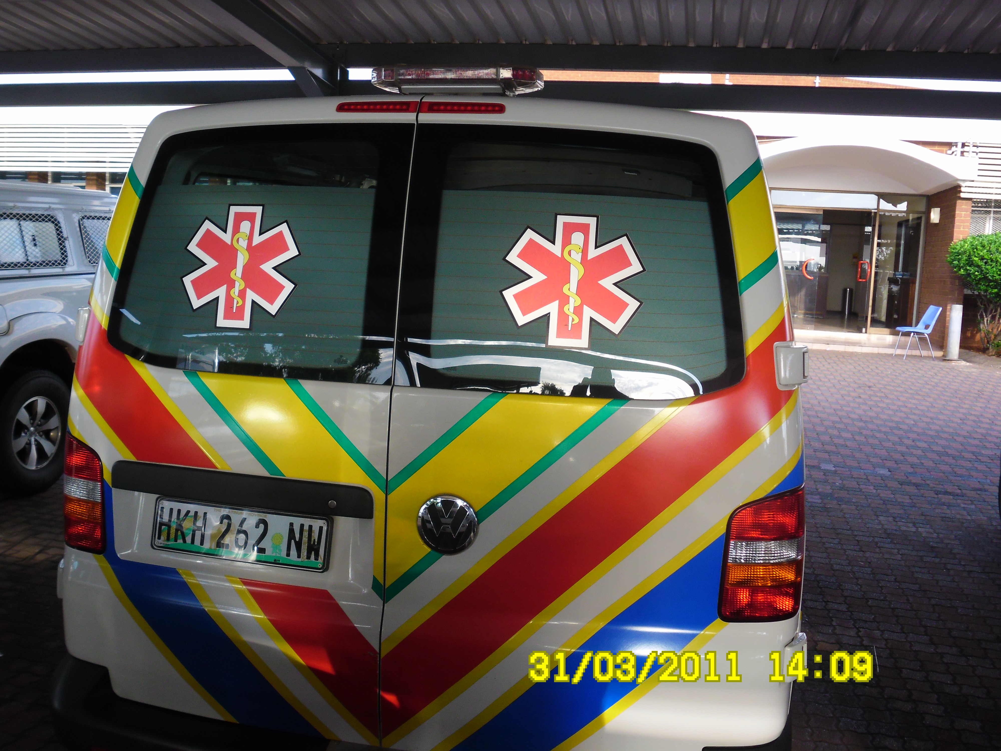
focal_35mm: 37
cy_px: 376
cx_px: 500
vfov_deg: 38.7
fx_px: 1070
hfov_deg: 50.1
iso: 100
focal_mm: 6.6
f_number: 4
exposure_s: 1/90
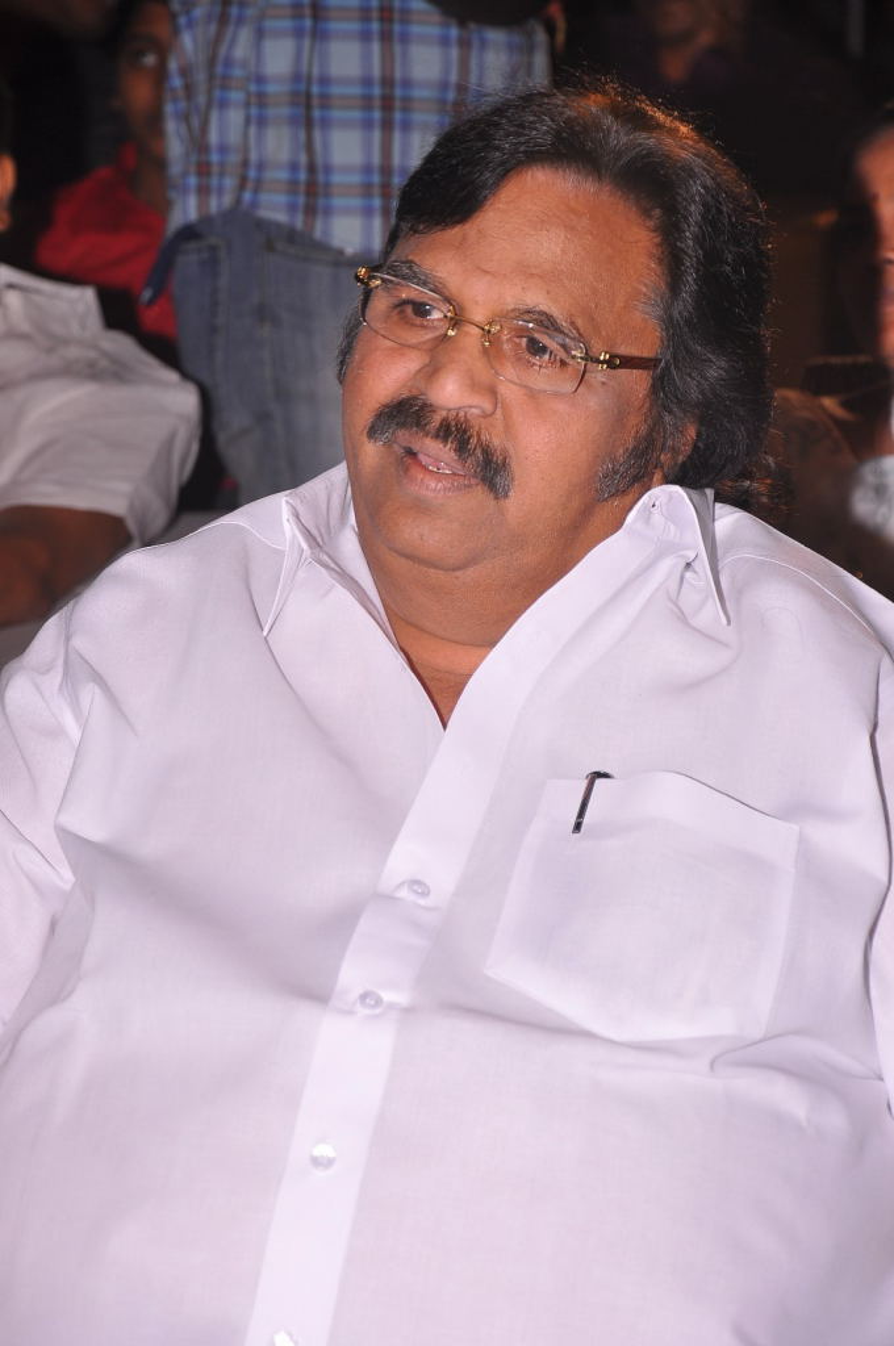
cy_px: 673
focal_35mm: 135
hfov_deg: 10.1
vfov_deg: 15.2
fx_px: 5042
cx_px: 447
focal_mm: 90
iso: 200
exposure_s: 1/125
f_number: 7.1
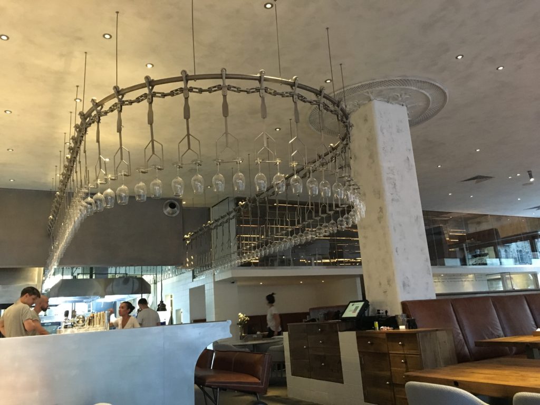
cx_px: 270
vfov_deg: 48.2
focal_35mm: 29
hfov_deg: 61.7
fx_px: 452
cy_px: 202
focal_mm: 4.15
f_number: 2.2
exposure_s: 1/17
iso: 250
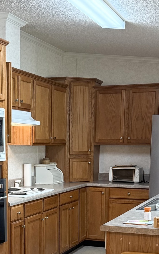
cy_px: 207
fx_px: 458
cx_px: 64
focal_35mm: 66
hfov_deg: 19.7
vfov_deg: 30.2
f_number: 1.78
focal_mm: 6.76
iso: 320
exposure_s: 1/120
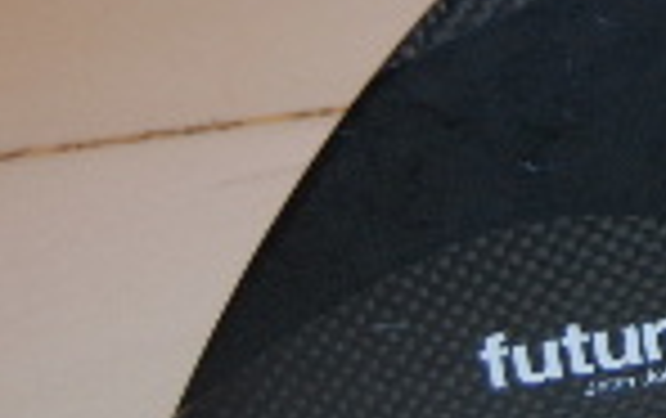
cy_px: -79
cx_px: 1048
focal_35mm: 134
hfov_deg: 14.4
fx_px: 2436
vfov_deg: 9.7
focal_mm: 26
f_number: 4.2
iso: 400
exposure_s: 1/60
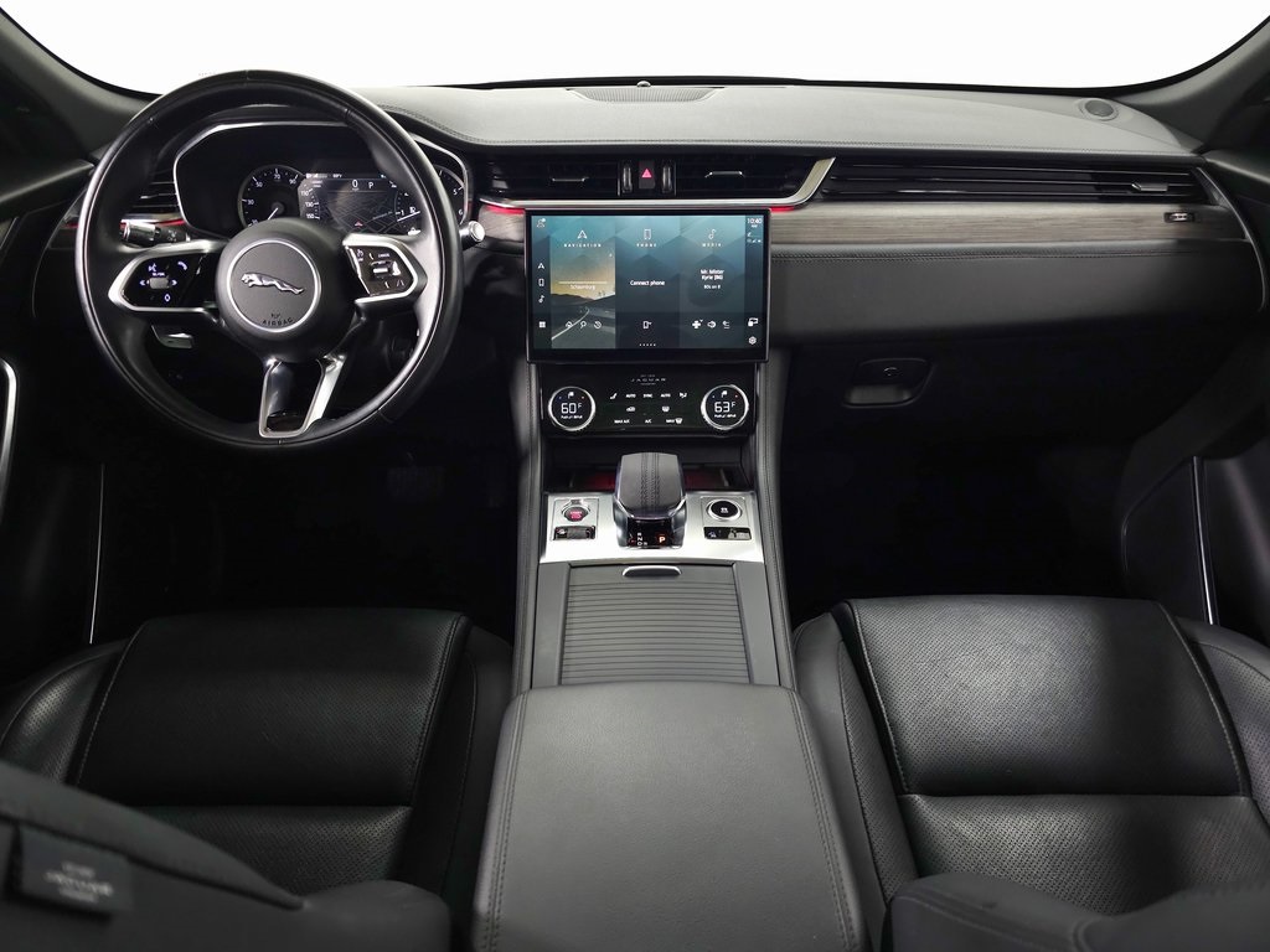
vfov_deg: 58.9
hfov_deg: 73.9
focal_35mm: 23
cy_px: 476
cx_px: 635
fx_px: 844
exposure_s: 1/60
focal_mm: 6.3
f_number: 1.7
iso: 200
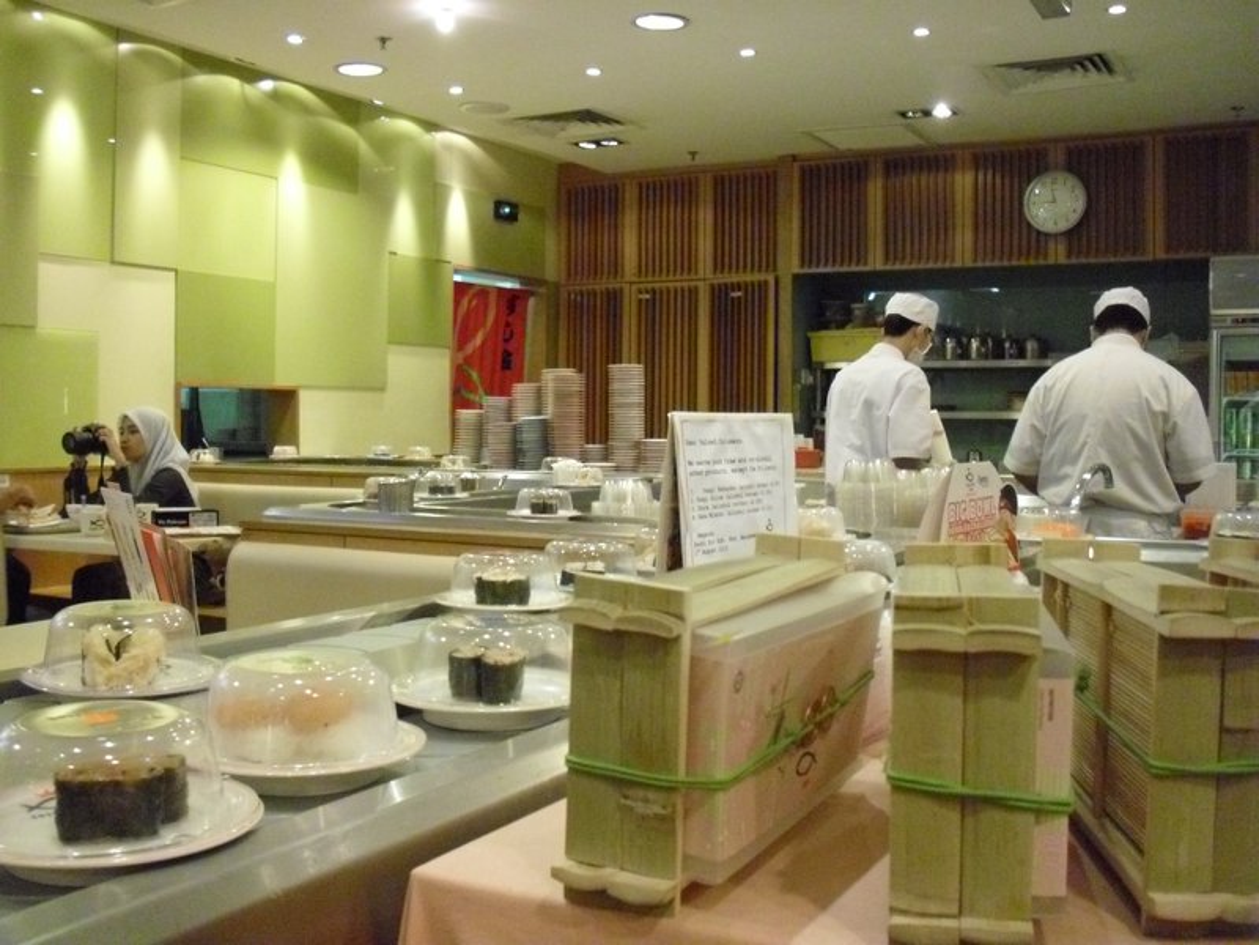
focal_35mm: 38
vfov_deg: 37.7
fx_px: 1382
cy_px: 472
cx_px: 630
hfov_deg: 49.0
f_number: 2.8
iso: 800
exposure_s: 1/100
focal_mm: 6.2
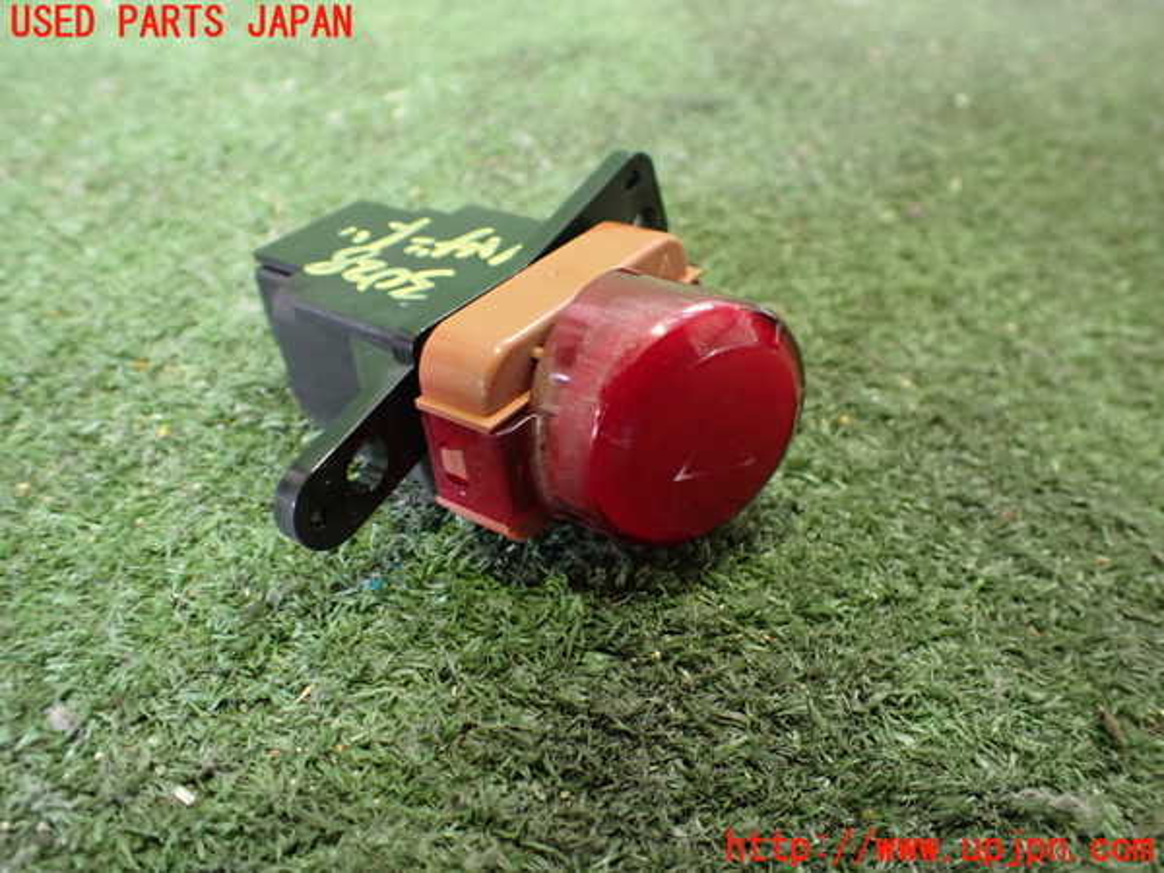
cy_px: 436
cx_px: 582
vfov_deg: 46.8
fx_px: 1009
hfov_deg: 60.0
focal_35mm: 30
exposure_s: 1/30
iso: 1000
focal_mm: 5.4
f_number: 2.3
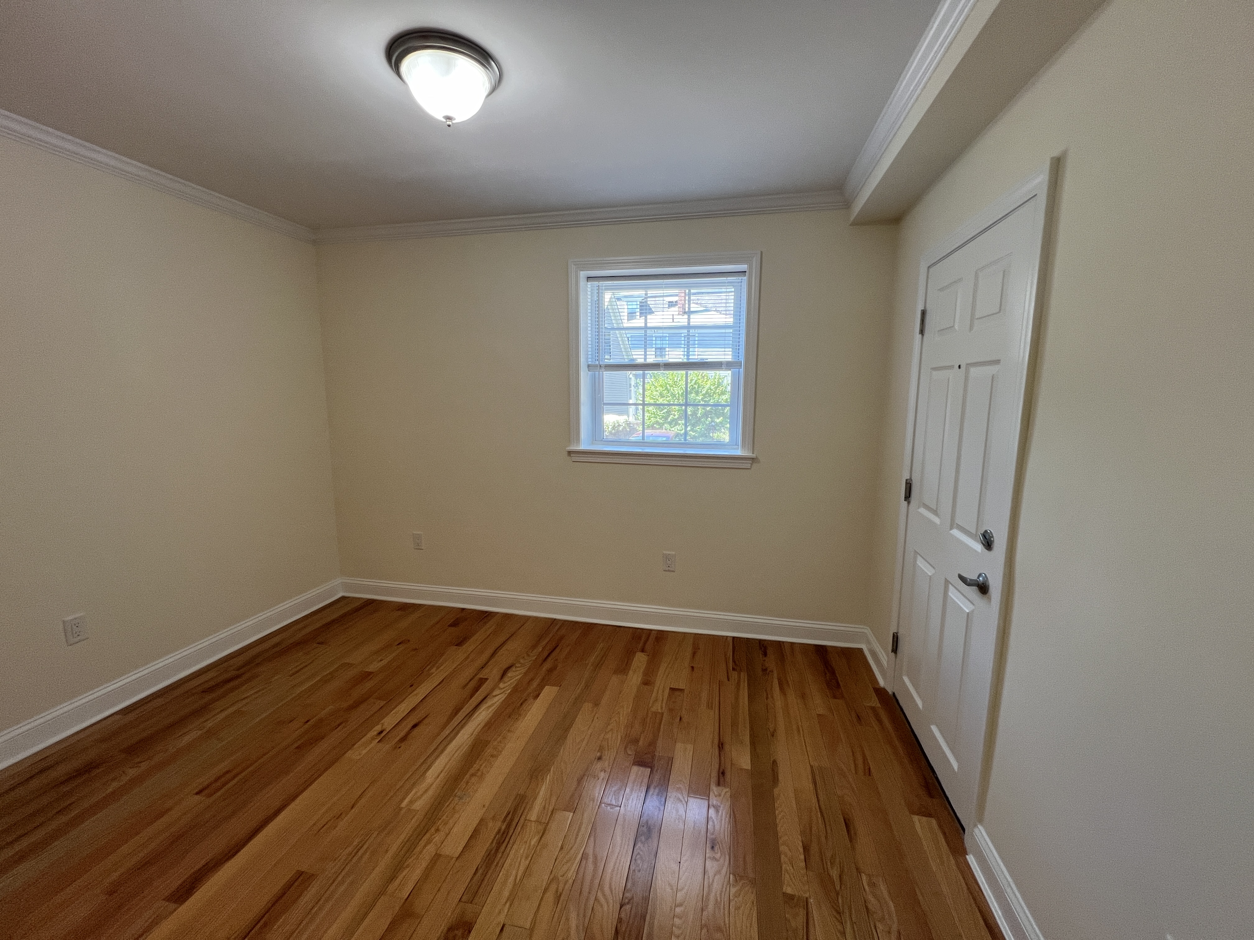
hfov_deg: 106.2
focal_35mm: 13
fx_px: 471
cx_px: 627
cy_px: 470
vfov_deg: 89.9
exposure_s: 1/120
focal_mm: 1.57
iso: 100
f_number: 1.8
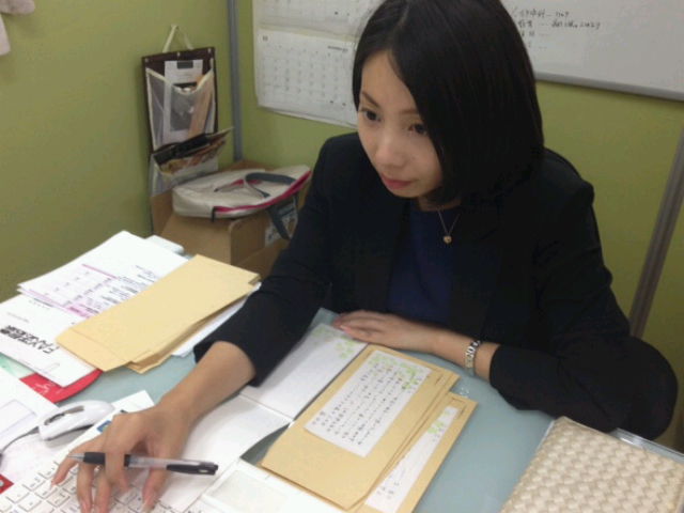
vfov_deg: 42.9
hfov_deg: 55.4
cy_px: 256
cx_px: 342
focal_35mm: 33
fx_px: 652
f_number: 2.4
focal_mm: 4.12
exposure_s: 1/20
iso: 80
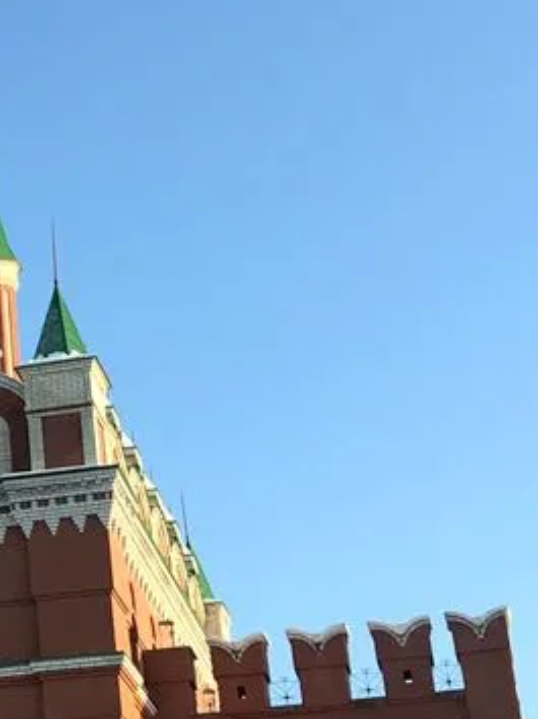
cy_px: 260
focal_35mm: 95
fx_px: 1971
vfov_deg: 20.6
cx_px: -272
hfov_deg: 14.5
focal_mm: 3.99
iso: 20
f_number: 1.8
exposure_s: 1/1018
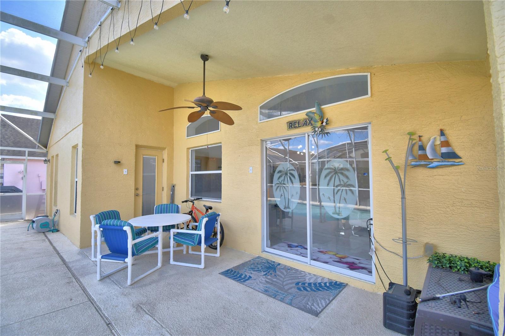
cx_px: 252
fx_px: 210
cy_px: 168
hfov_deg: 100.4
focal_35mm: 15
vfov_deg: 77.3
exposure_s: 1/320
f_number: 4.5
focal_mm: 10
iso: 200
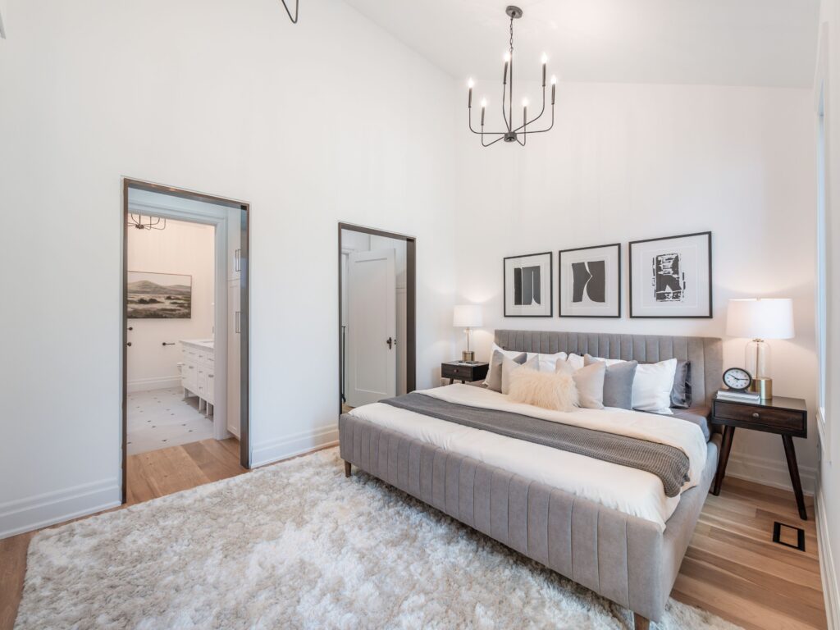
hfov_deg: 102.1
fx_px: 340
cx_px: 420
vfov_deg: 85.7
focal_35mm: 14
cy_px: 315
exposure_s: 1/640
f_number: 4
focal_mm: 7
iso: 200
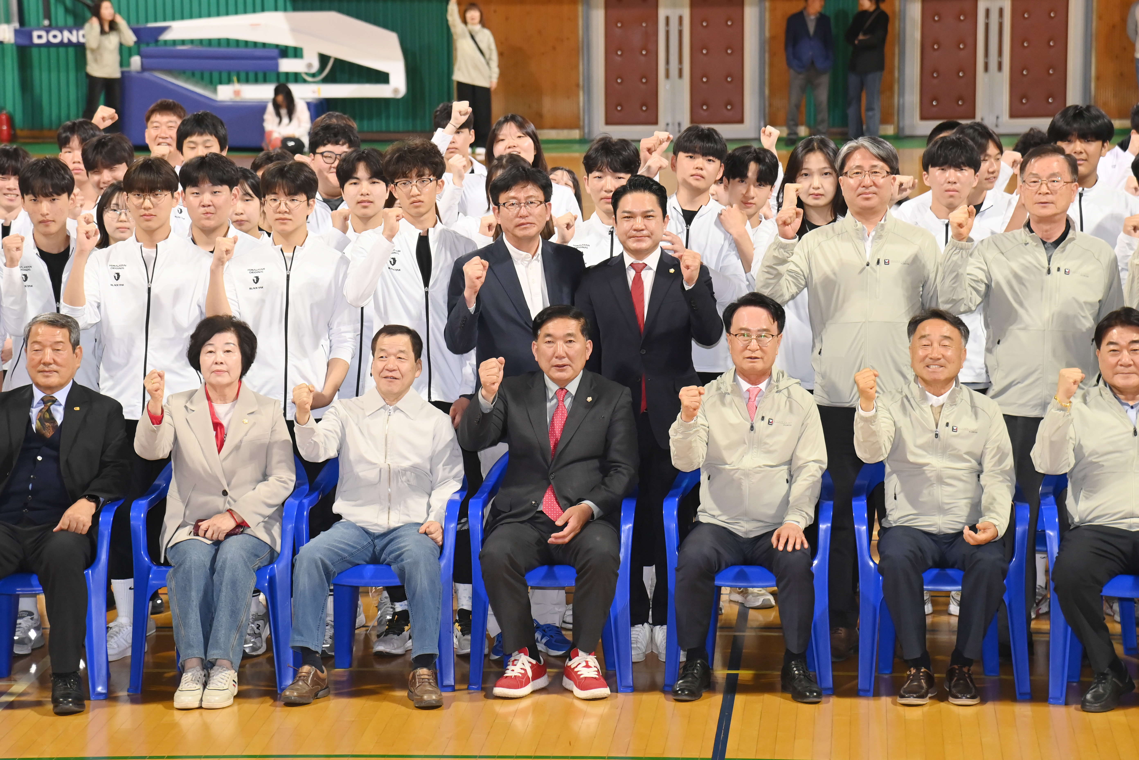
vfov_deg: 11.4
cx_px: 570
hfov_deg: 17.1
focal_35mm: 120
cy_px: 380
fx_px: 3796
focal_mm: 120
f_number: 7.1
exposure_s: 1/250
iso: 3200
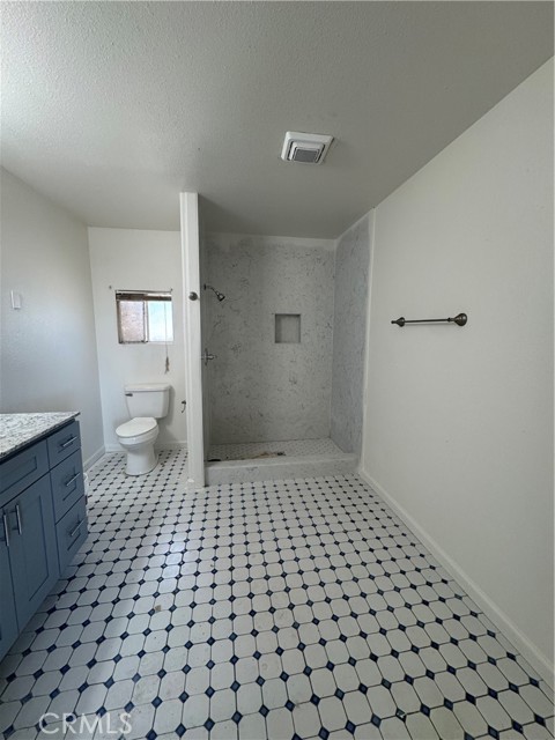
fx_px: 299
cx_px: 278
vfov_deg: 102.1
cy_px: 370
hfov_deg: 85.7
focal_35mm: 14
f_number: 2.2
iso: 200
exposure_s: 1/120
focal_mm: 2.22
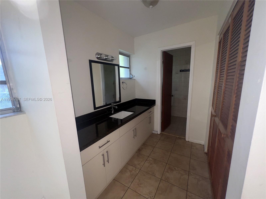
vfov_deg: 89.9
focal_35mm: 13
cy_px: 100
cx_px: 133
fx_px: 100
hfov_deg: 106.2
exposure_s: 1/70
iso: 64
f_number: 1.8
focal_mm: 1.57
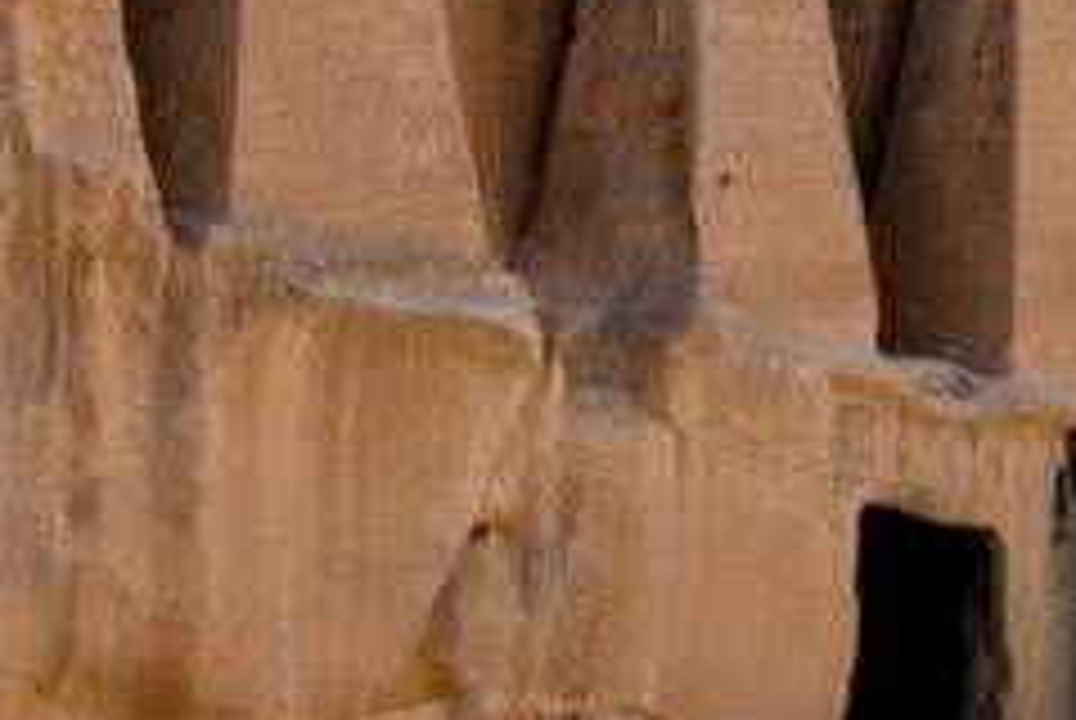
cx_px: 653
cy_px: 245
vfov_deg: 4.7
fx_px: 8791
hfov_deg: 7.0
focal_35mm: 294
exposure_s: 1/160
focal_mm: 55
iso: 100
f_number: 6.3
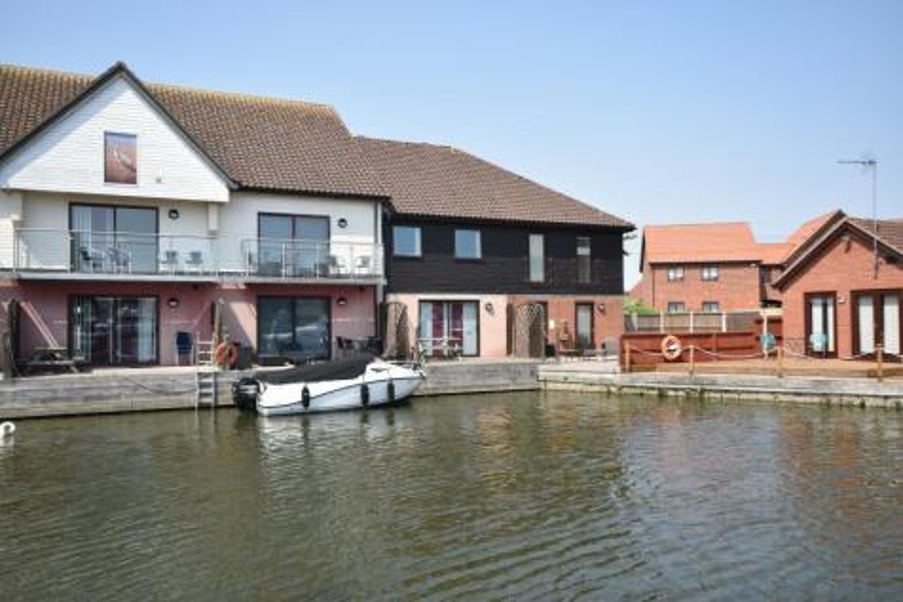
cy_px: 301
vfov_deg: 43.6
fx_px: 752
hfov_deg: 61.9
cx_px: 452
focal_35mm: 30
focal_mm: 20
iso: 200
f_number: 8
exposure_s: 1/250
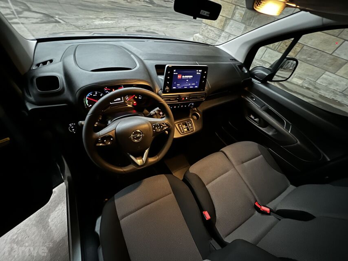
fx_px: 131
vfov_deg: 89.9
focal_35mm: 13
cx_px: 174
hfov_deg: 106.2
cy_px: 130
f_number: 1.8
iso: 500
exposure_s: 1/8
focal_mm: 1.57
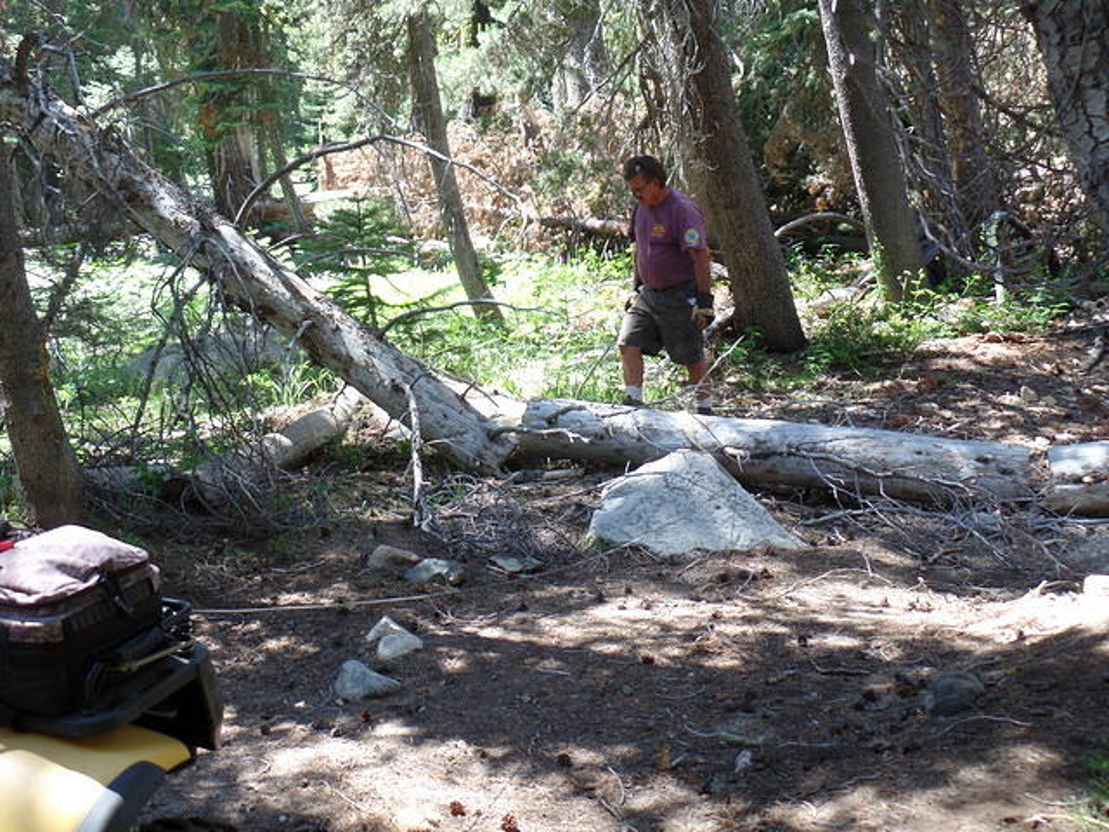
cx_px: 554
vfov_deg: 28.0
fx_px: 1666
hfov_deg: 36.8
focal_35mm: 52
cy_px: 416
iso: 80
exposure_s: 1/60
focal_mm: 9.2
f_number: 3.4
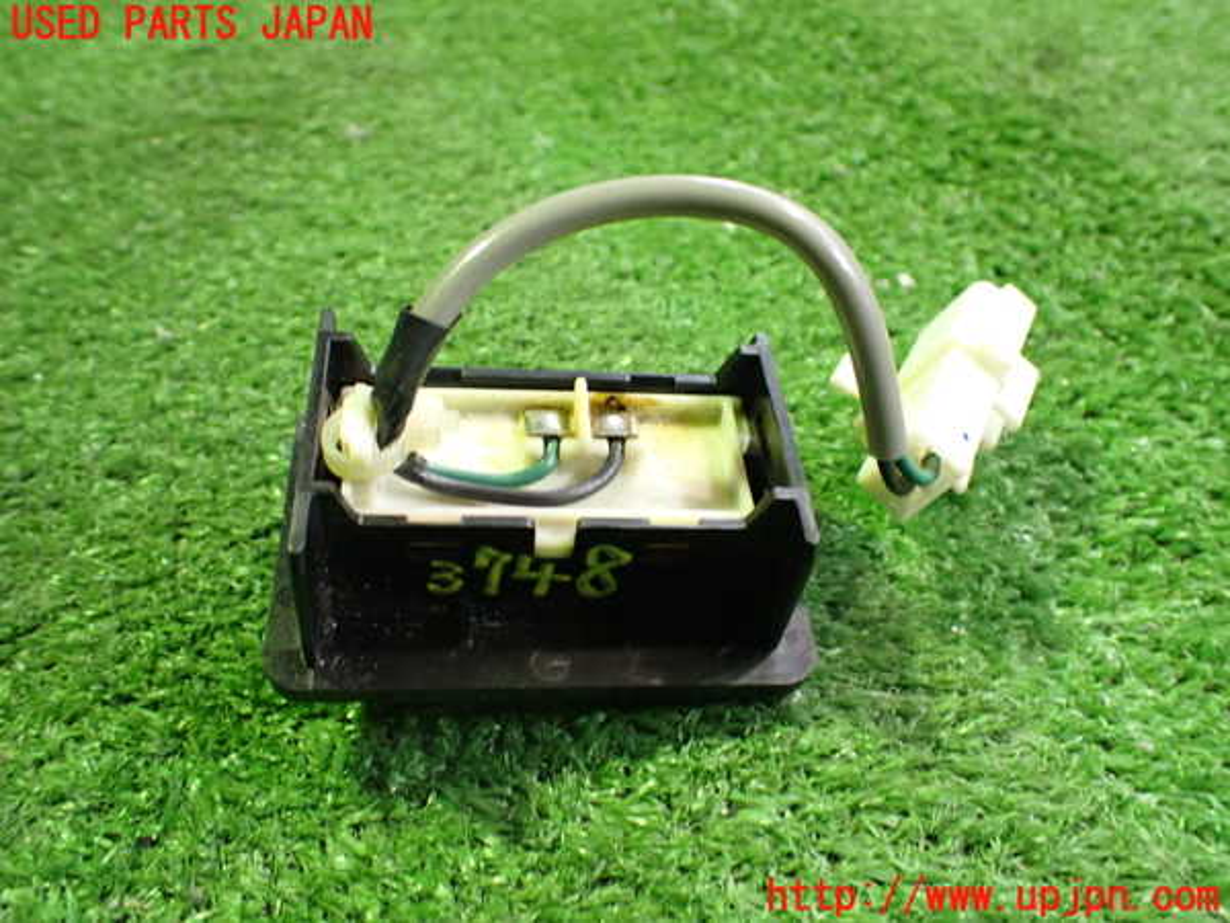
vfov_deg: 46.8
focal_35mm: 30
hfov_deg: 60.0
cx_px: 615
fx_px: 1066
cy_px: 462
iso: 800
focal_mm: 5.4
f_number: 2.3
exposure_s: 1/30
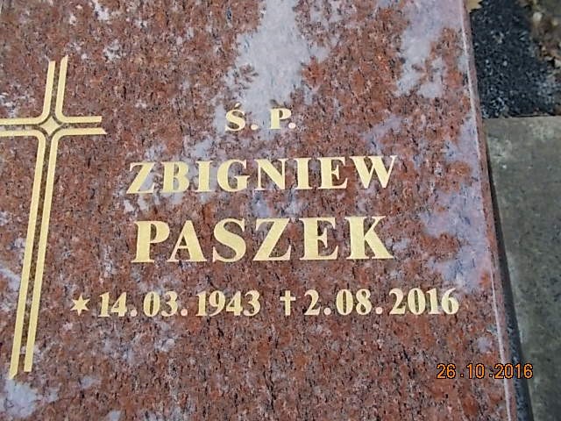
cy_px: 210
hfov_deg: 67.3
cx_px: 280
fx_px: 421
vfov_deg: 53.1
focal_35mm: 26
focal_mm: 4.6
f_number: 3.2
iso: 80
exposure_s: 1/80
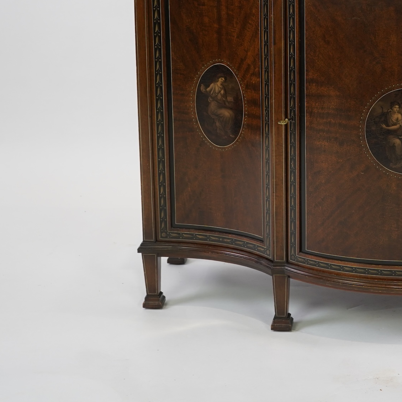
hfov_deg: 19.0
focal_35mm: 88
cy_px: 59
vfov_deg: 19.4
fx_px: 1156
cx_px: 429
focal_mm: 39
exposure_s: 1/60
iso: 400
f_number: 5
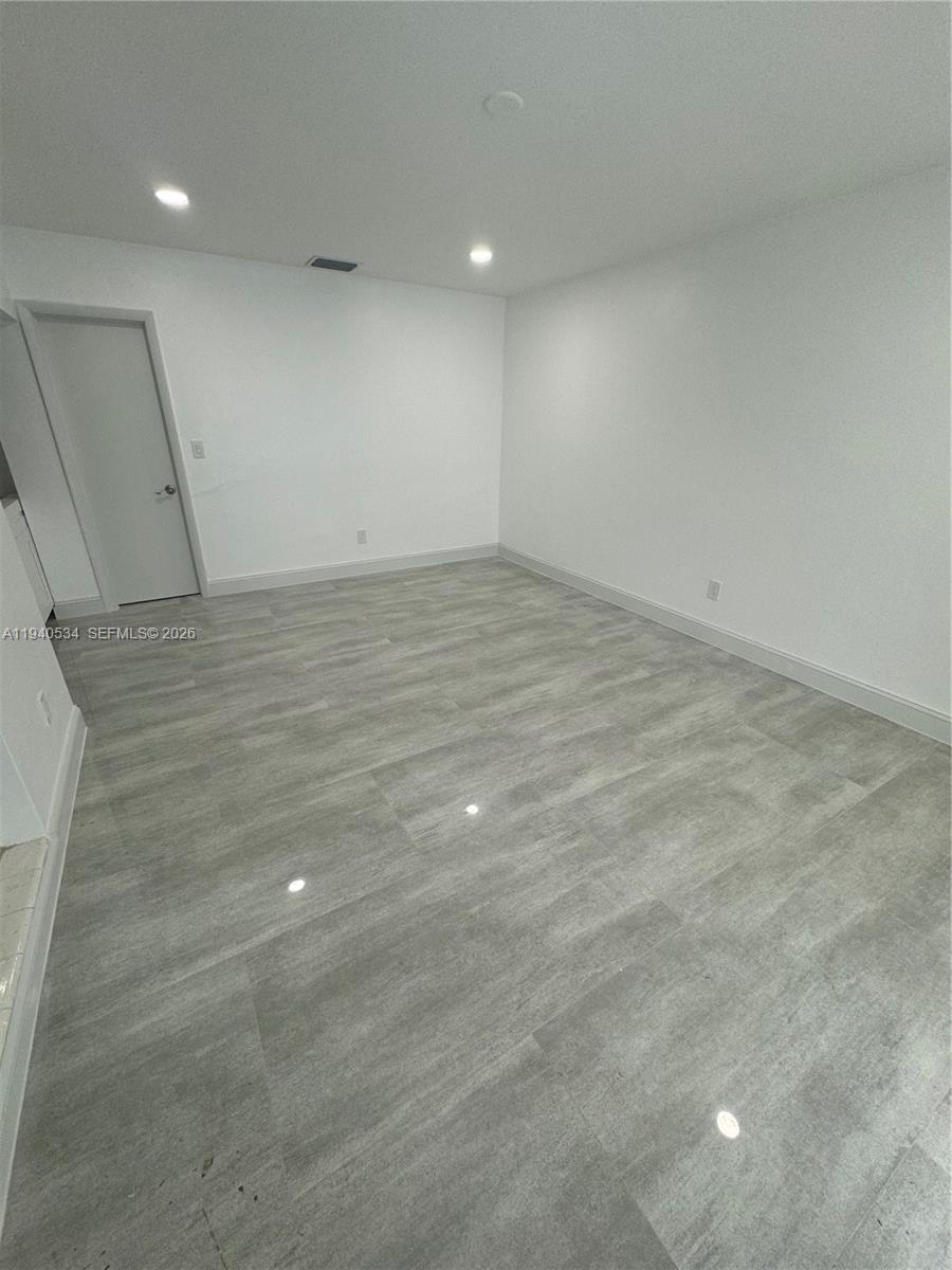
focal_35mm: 14
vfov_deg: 102.1
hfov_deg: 85.7
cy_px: 635
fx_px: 513
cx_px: 476
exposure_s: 1/120
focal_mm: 2.22
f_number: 2.2
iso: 80
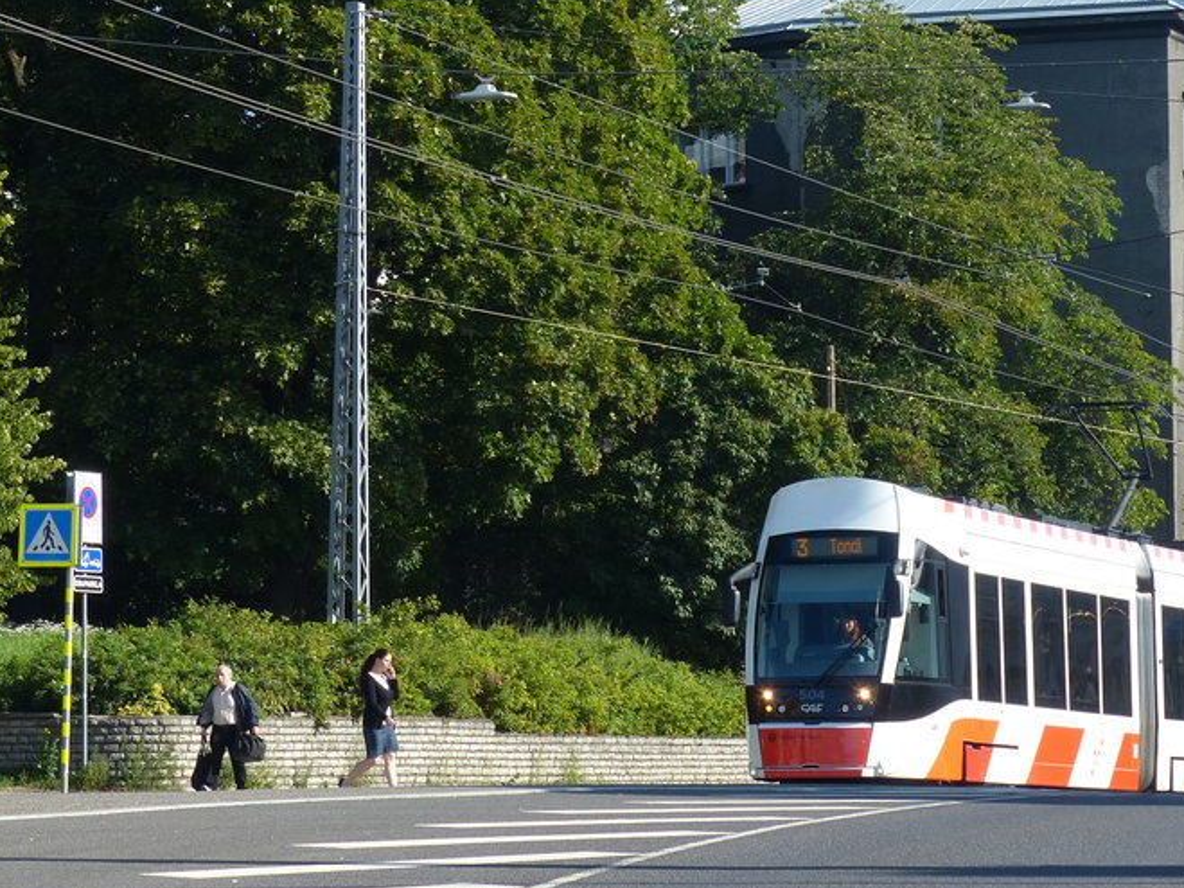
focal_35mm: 162
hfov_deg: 12.2
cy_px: 228
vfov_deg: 9.1
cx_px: 719
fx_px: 5540
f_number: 4
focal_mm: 16
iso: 100
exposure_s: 1/400
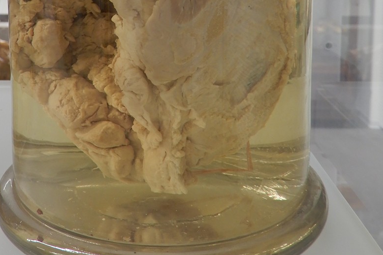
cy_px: -20
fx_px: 553
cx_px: 148
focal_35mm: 52
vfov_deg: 24.4
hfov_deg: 38.0
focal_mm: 5.4
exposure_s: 1/30
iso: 180
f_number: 3.5
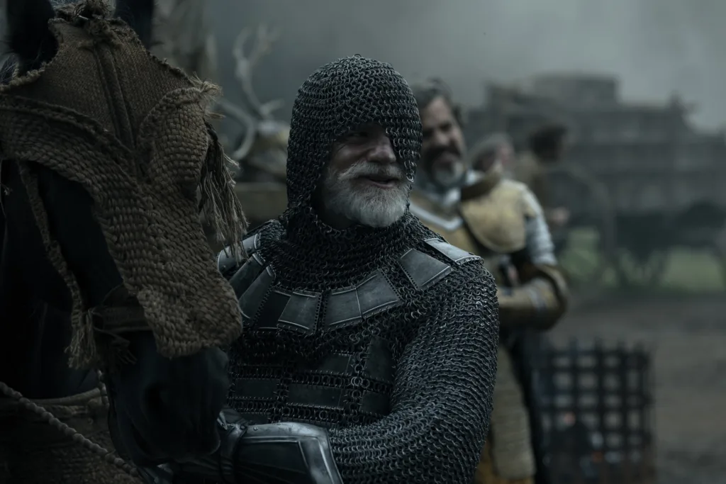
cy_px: 242
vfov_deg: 13.3
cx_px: 363
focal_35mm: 103
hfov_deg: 19.8
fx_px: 2077
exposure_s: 1/1000
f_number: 4
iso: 500
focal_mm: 103
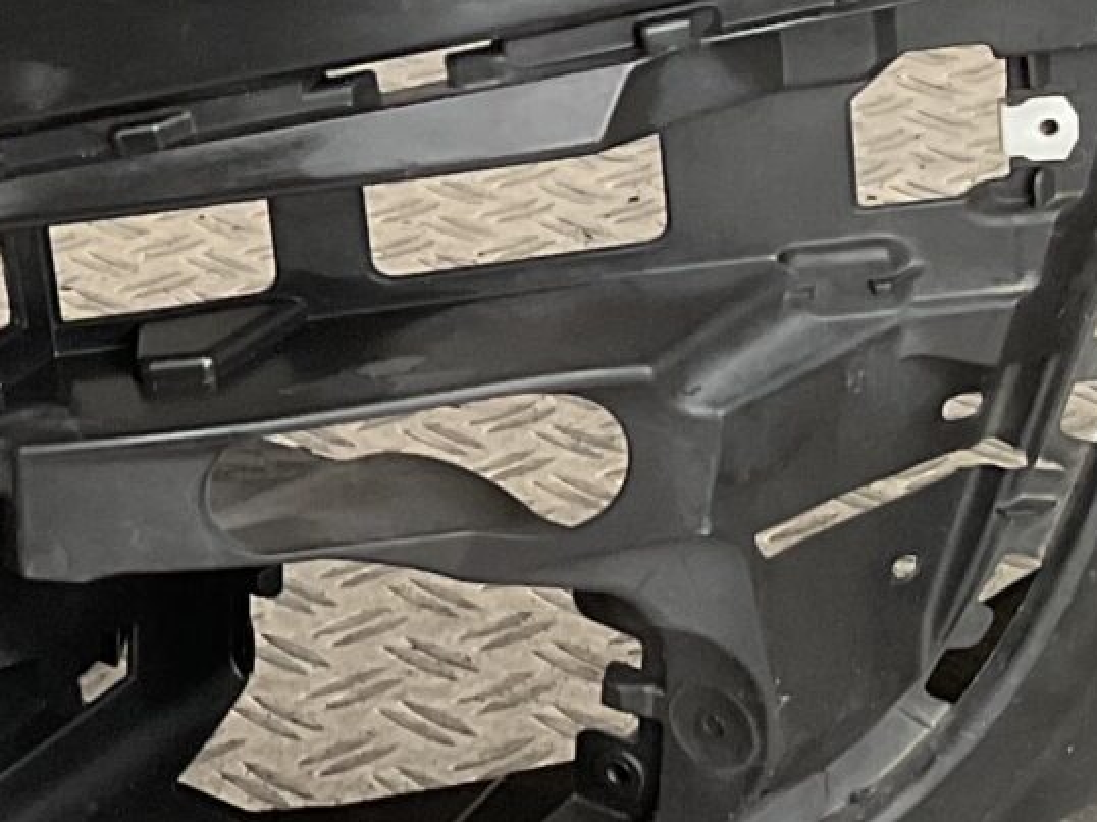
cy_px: 57
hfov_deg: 13.8
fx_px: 4371
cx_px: -310
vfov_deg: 10.7
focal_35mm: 138
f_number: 1.8
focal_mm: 3
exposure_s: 1/50
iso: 40
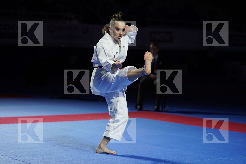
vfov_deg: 13.8
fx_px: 676
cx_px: 123
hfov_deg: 20.6
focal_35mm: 99
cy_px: 82
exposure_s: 1/500
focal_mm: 99
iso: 500
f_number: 2.8
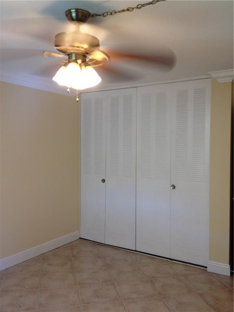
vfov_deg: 52.6
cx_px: 117
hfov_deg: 40.7
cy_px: 156
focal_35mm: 35
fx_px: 315
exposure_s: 1/24
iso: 50
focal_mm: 4.28
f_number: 2.4
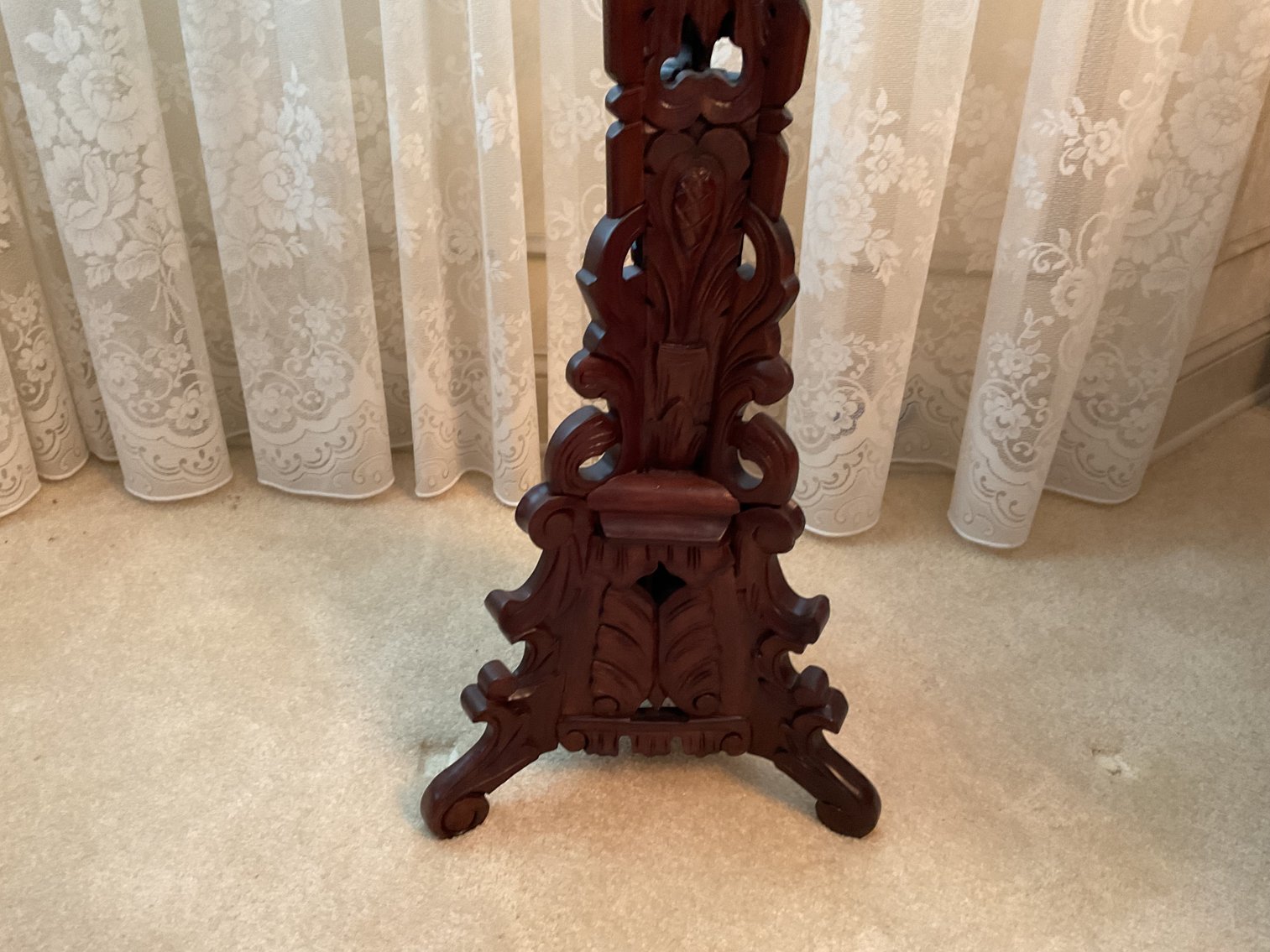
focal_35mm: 29
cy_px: 476
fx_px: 1064
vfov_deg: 48.2
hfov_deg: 61.7
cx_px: 635
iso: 200
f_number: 1.8
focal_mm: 3
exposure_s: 1/40
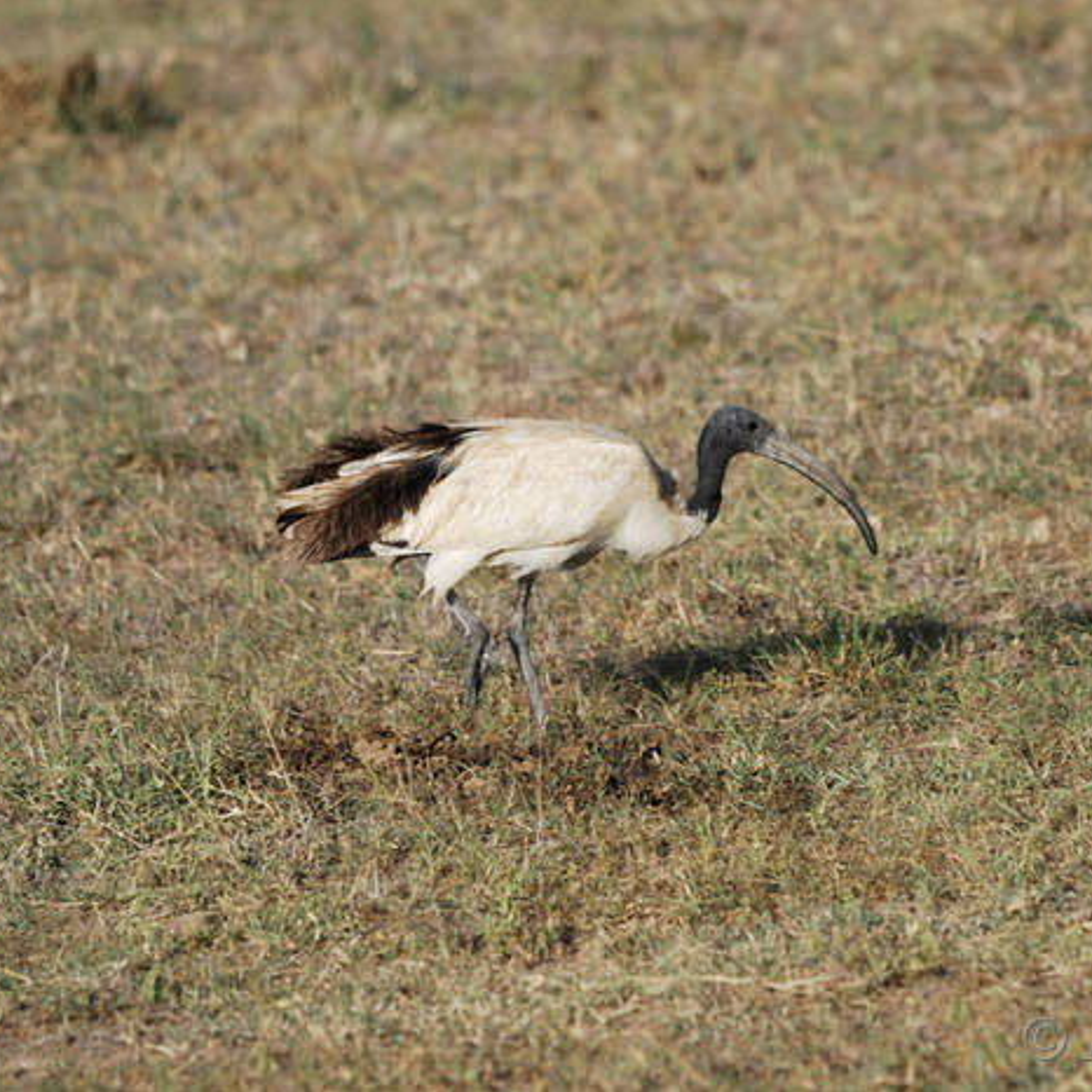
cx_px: 750
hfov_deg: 2.8
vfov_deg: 2.8
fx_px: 22592
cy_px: 546
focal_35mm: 633
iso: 100
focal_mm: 330
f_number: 5.6
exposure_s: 1/400
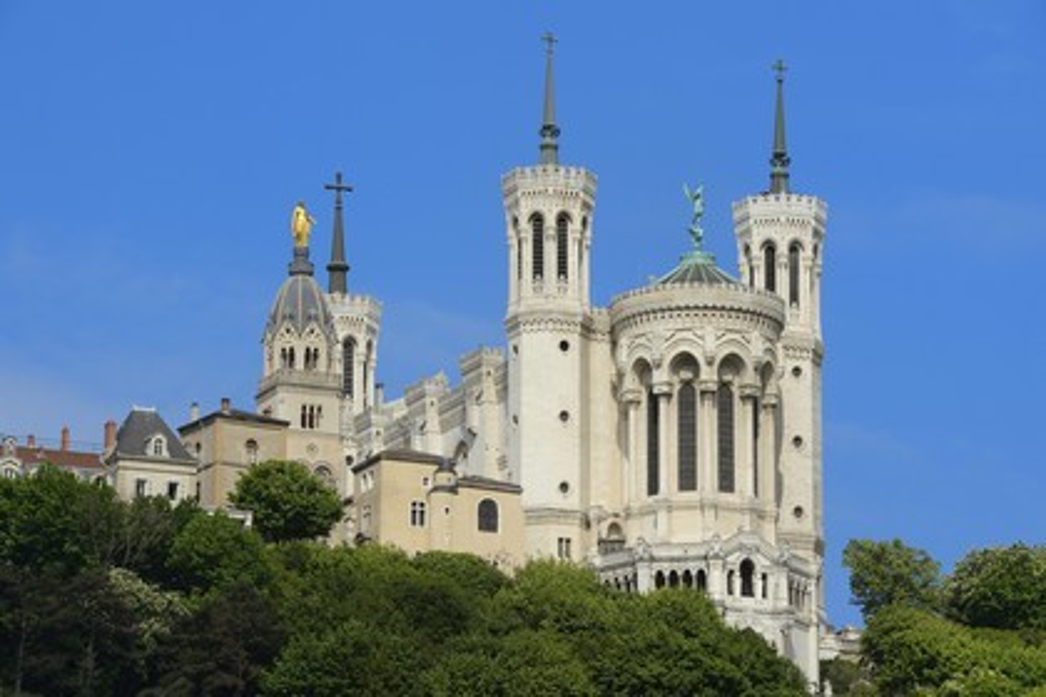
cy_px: 348
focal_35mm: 190
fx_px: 5520
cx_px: 523
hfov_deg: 10.8
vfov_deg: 7.2
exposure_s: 1/320
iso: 200
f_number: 14
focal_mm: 190
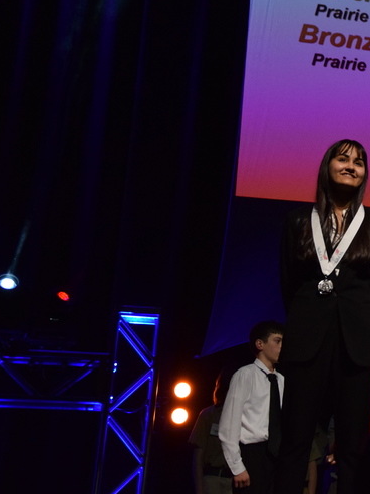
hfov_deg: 17.7
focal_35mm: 78
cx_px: 474
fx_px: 1112
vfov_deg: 24.9
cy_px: 162
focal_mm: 26
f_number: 3.8
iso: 2200
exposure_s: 1/500
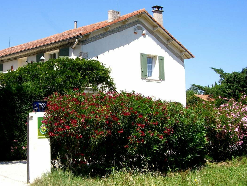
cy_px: 86
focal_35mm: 58
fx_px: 414
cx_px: 67
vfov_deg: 25.2
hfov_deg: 32.7
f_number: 4.3
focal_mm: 6.2
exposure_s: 1/400
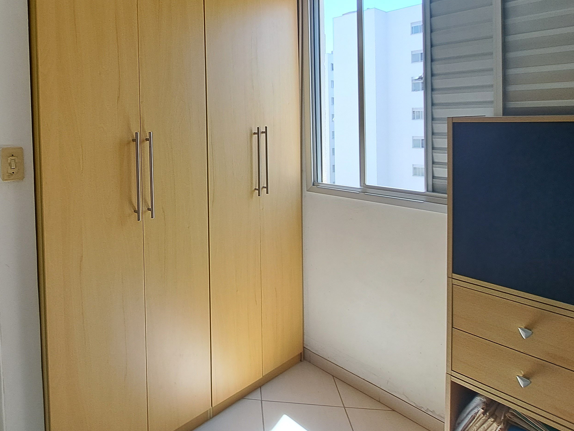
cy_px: 122
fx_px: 348
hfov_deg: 76.5
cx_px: 192
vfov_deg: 60.8
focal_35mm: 21
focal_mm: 1.74
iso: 50
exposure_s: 1/145
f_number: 2.2
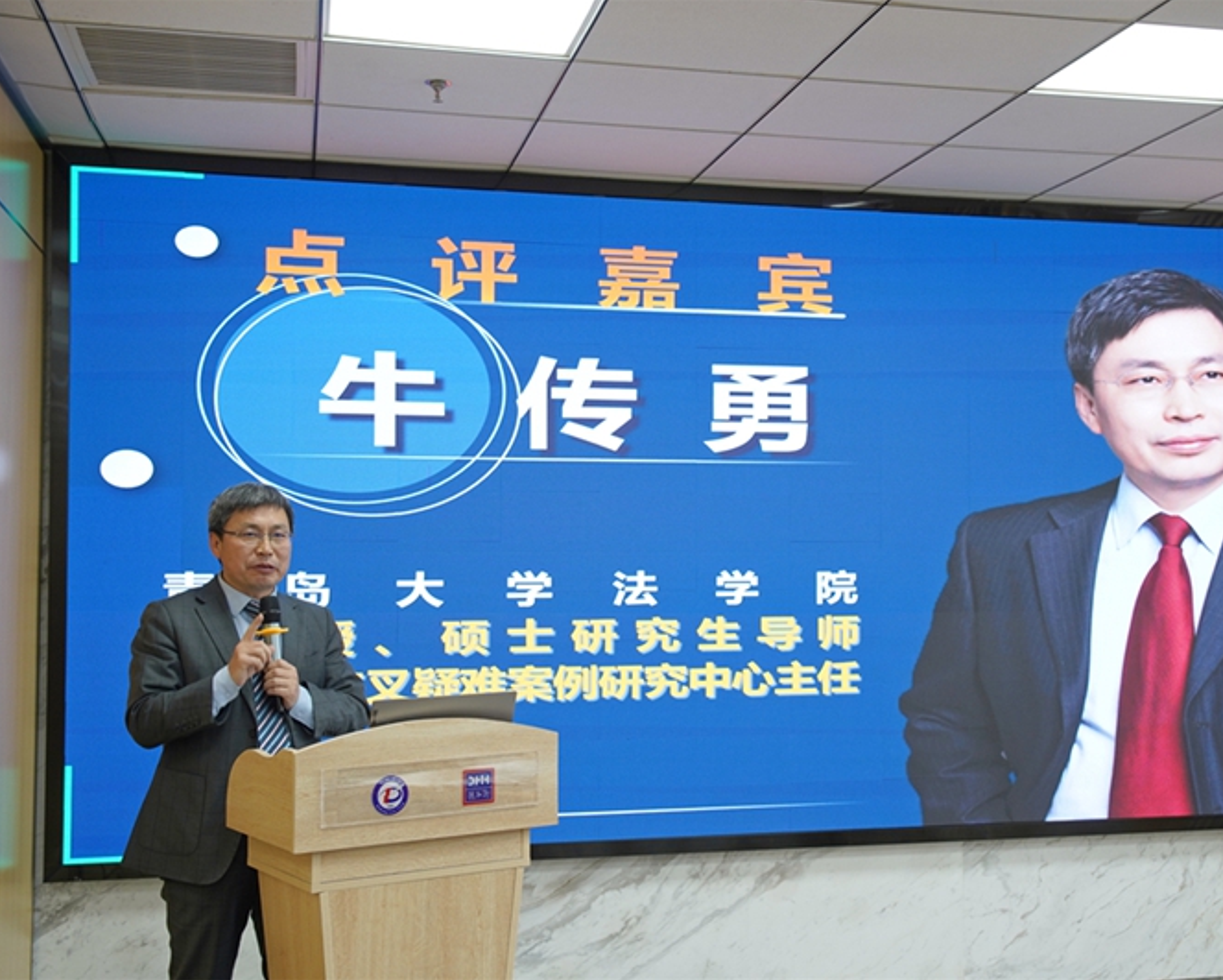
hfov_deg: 42.7
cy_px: 490
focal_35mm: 43
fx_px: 1557
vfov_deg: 34.9
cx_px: 732
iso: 500
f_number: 5.6
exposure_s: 1/40
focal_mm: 38
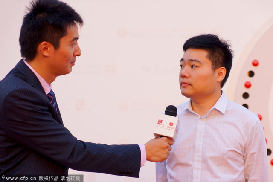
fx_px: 910
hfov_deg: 17.1
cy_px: 91
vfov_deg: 11.4
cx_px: 136
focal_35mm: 120
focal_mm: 80
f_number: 4.5
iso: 400
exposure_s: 1/100
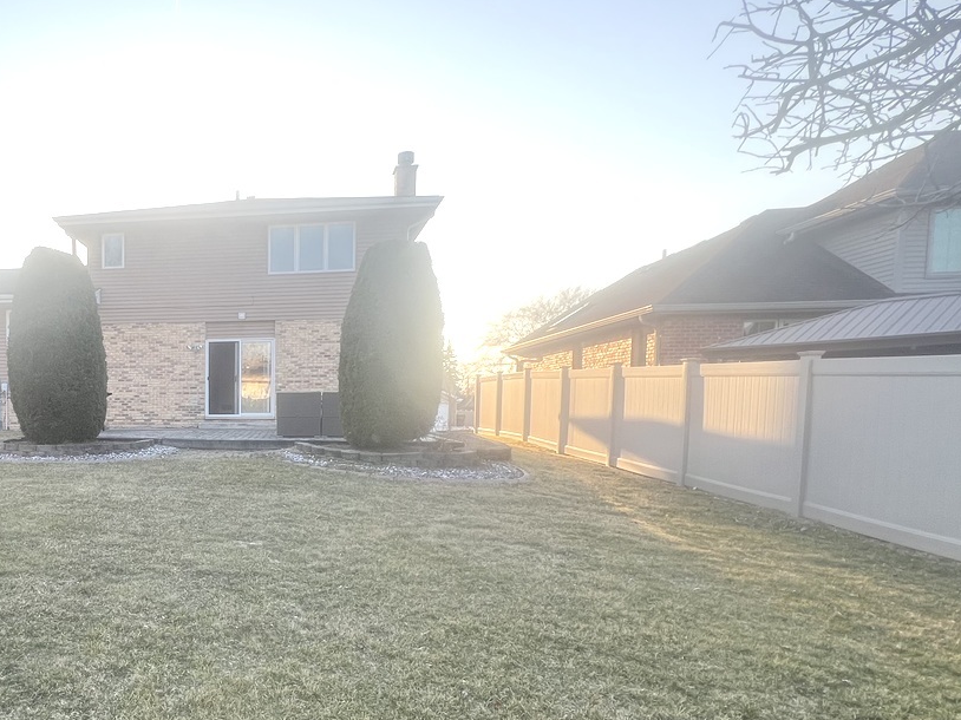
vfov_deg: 57.9
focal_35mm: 23
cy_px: 462
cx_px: 181
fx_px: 638
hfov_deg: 66.5
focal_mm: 1.57
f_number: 1.8
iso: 32
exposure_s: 1/223
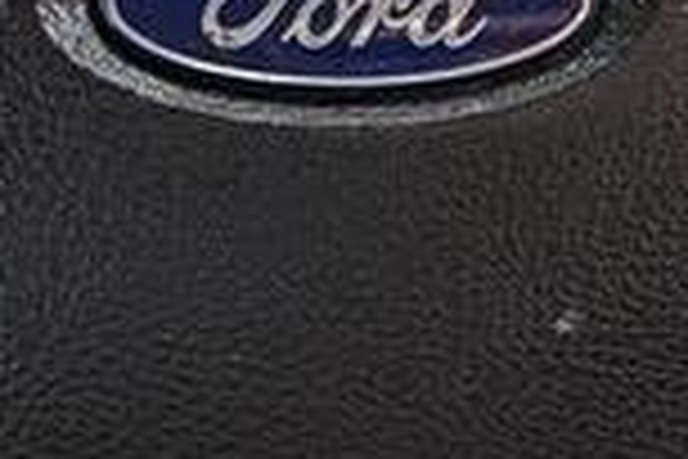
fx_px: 1624
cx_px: 450
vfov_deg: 15.9
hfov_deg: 23.8
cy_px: 40
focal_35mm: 85
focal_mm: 2.22
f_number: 2.2
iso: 200
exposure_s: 1/99
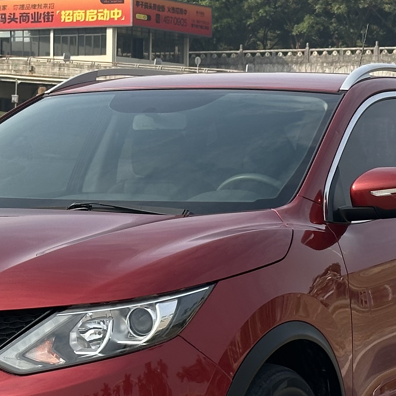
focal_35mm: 143
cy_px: 214
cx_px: 152
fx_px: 1851
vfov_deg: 12.2
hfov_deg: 12.2
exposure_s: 1/2976
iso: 64
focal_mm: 6.86
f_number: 1.78
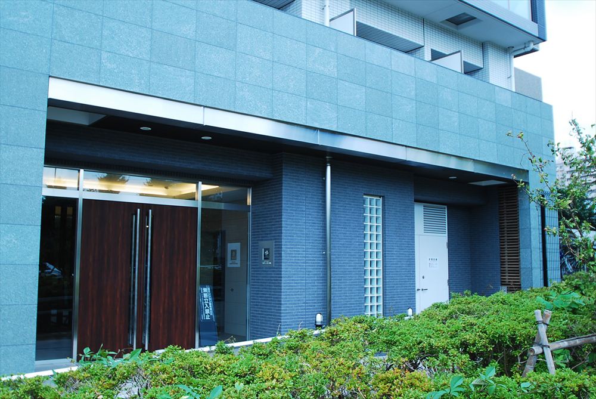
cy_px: 200
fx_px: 597
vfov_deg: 37.0
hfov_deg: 53.1
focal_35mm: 36
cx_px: 298
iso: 100
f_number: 4.5
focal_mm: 24
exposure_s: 1/100
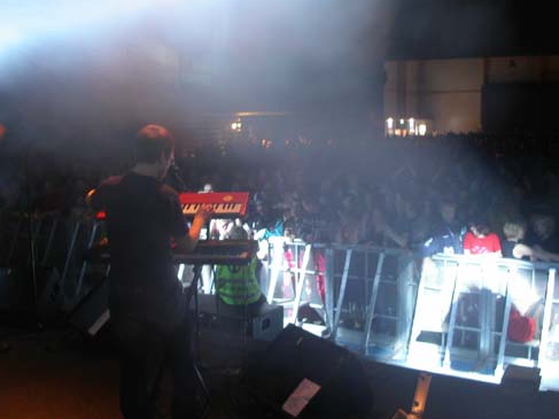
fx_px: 630
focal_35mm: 39
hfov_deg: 47.9
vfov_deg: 36.8
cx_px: 278
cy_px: 207
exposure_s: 1/3
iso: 200
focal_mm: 7.8
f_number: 2.8
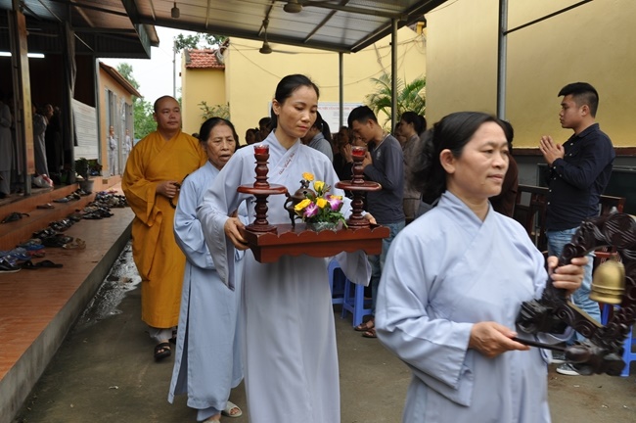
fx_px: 741
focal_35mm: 42
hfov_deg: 46.4
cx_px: 318
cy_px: 212
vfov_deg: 31.8
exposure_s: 1/60
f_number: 8
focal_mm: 28
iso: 200
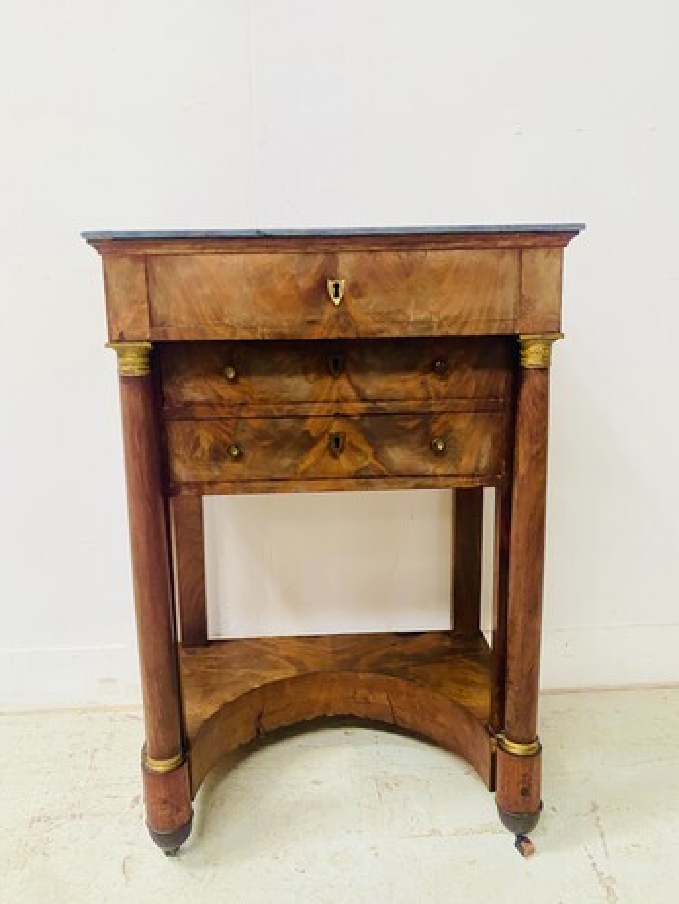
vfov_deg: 65.3
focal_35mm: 27
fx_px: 705
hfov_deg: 51.4
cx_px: 331
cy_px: 468
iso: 800
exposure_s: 1/30
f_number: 1.8
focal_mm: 4.25
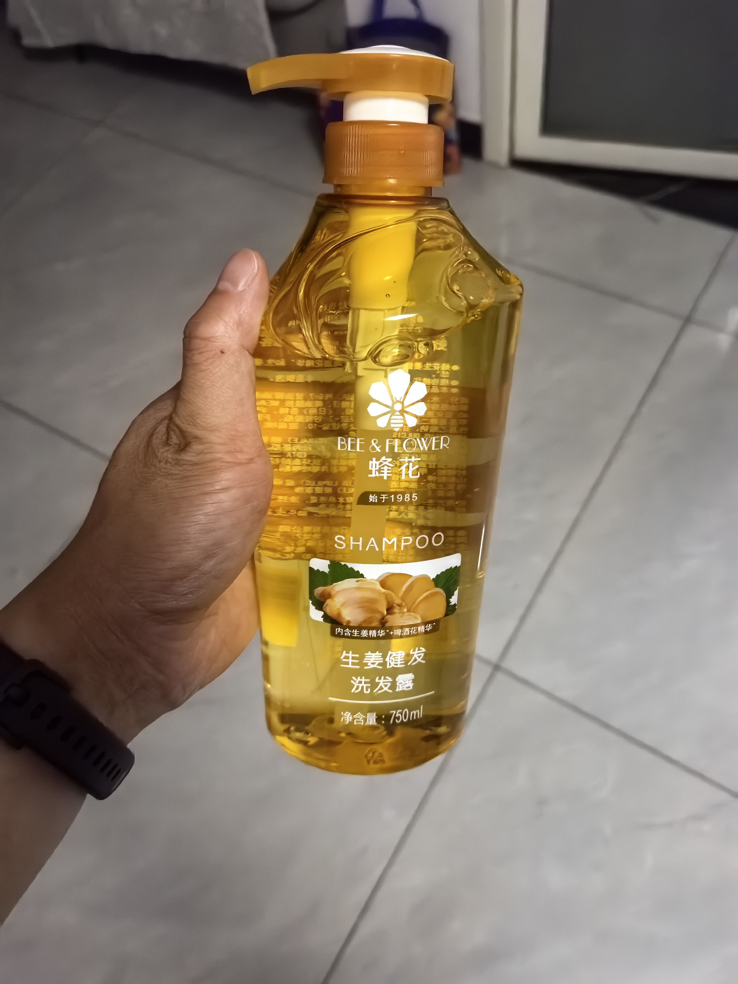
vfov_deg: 65.3
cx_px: 369
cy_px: 492
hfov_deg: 51.4
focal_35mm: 27
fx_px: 768
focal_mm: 5.35
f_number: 1.8
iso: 6400
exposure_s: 1/496
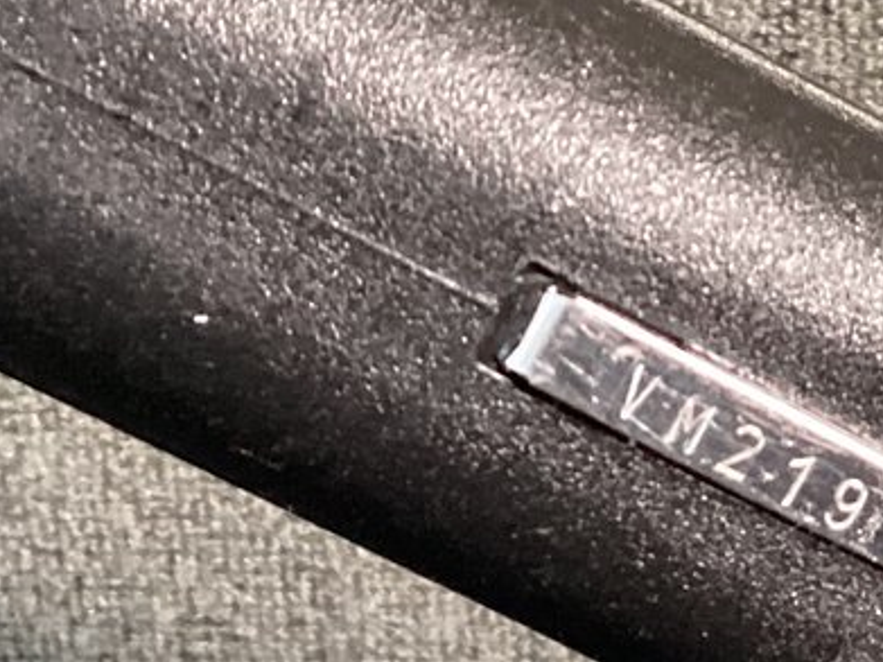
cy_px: 247
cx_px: 652
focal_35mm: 120
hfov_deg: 16.3
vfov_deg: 12.3
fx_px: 3060
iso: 400
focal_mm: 3.3
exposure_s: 1/30
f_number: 2.4
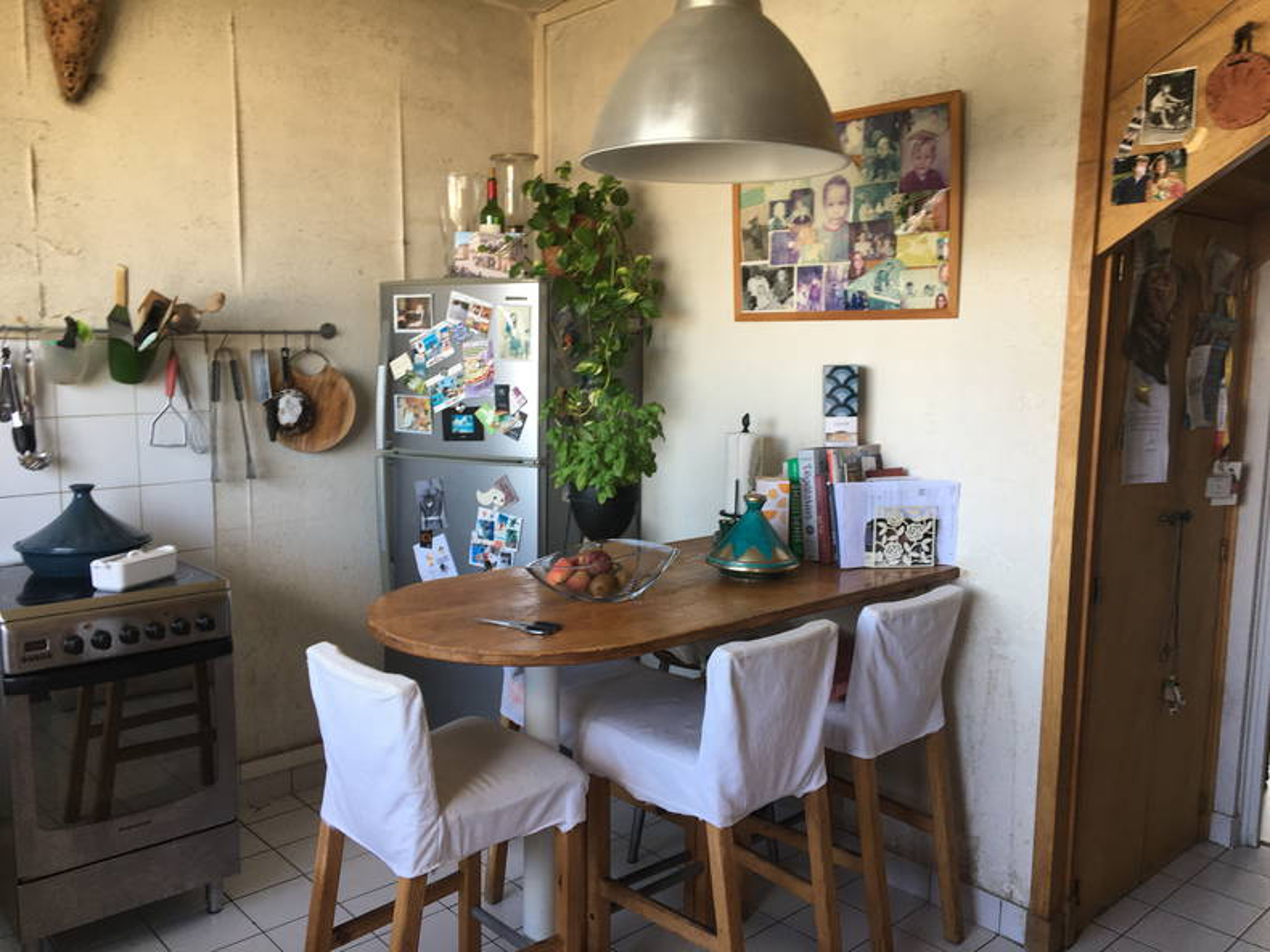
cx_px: 635
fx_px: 1064
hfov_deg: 61.7
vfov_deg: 48.2
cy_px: 476
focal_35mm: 29
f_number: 2.2
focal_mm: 4.15
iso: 32
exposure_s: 1/50
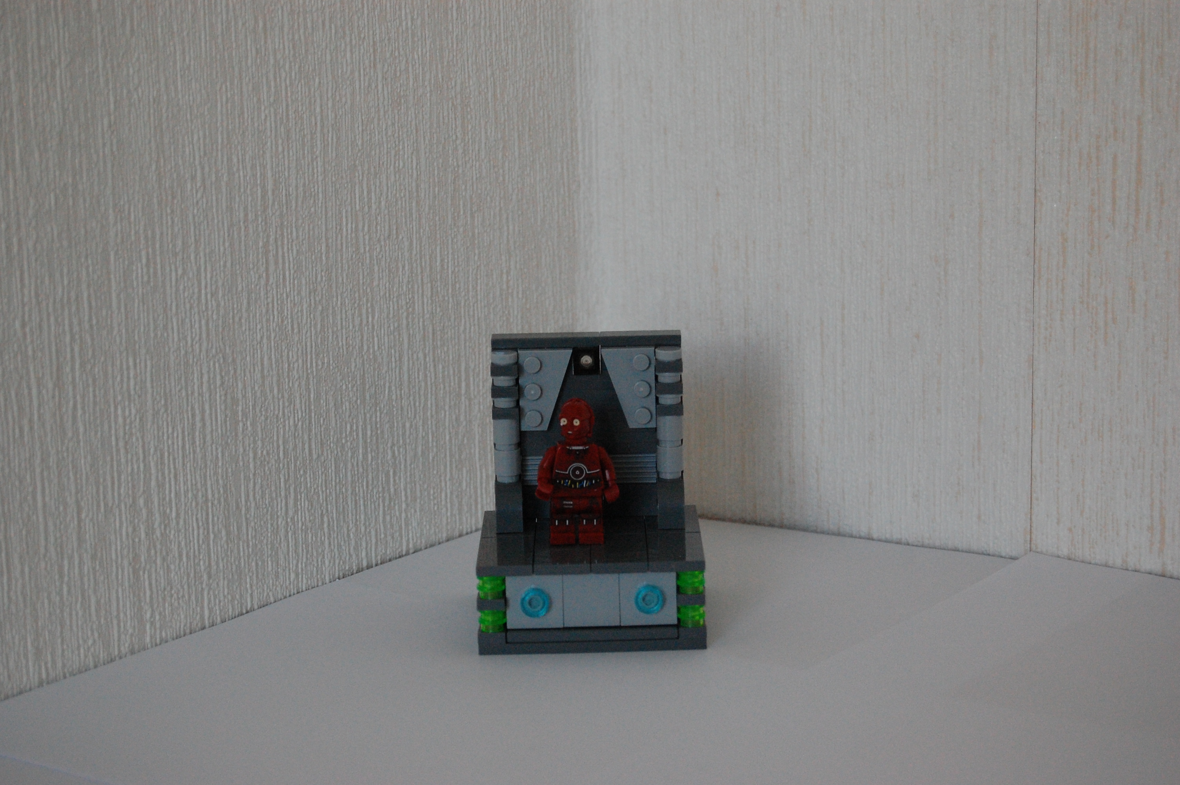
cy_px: 392
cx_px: 590
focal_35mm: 82
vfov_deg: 16.5
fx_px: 2702
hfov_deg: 24.6
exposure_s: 1/400
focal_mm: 55
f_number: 5.6
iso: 1600
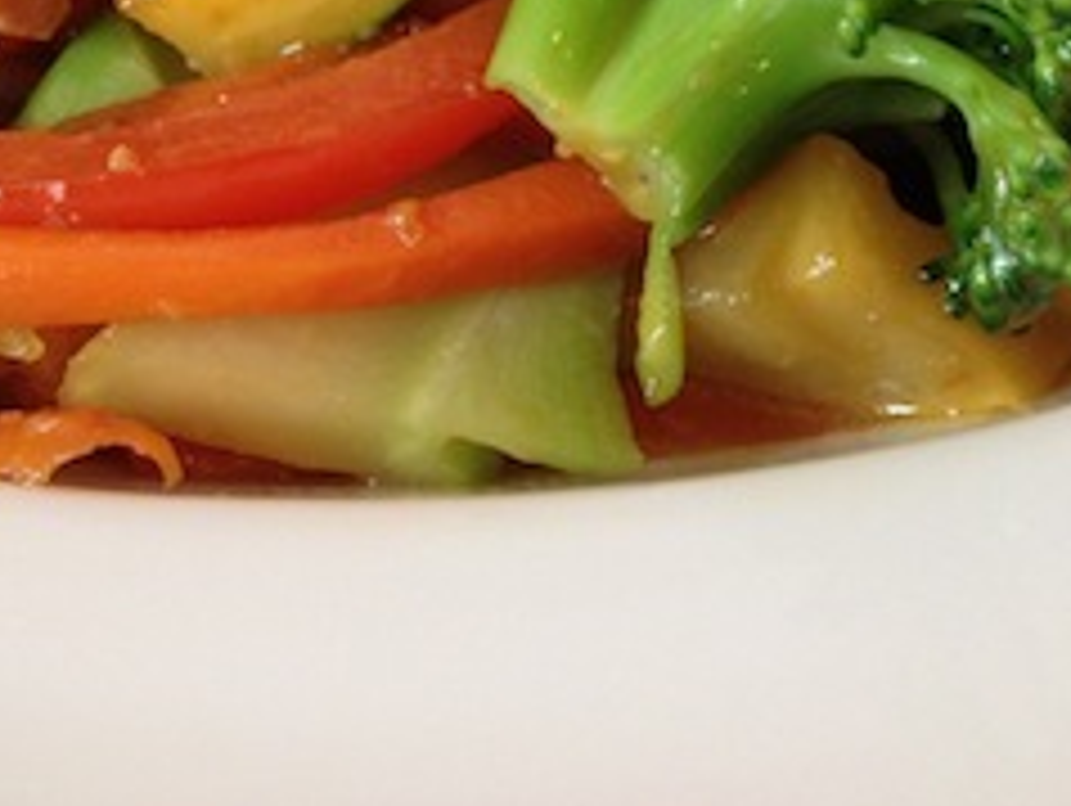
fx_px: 2911
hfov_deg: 20.8
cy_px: -252
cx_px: 351
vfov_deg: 15.0
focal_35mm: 94
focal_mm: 4.28
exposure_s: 1/20
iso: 80
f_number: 2.4
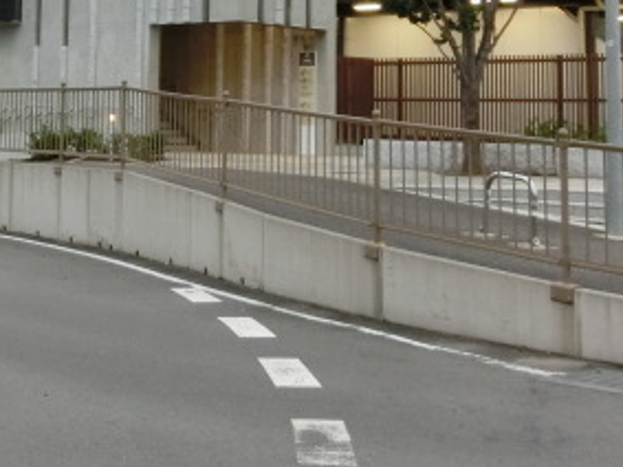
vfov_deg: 18.5
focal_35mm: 77
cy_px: -37
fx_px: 1385
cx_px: 110
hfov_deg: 24.9
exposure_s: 1/80
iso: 400
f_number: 3.9
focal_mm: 6
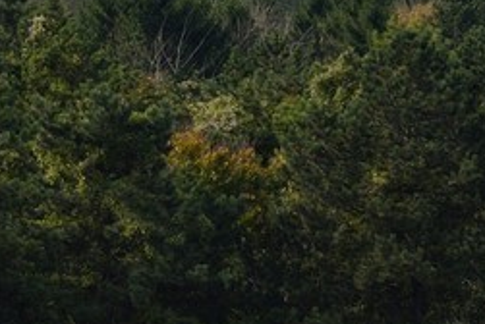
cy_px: -287
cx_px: -1007
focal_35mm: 1113
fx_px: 15012
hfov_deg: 1.8
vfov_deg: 1.2
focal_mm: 175
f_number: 11
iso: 200
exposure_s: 1/250
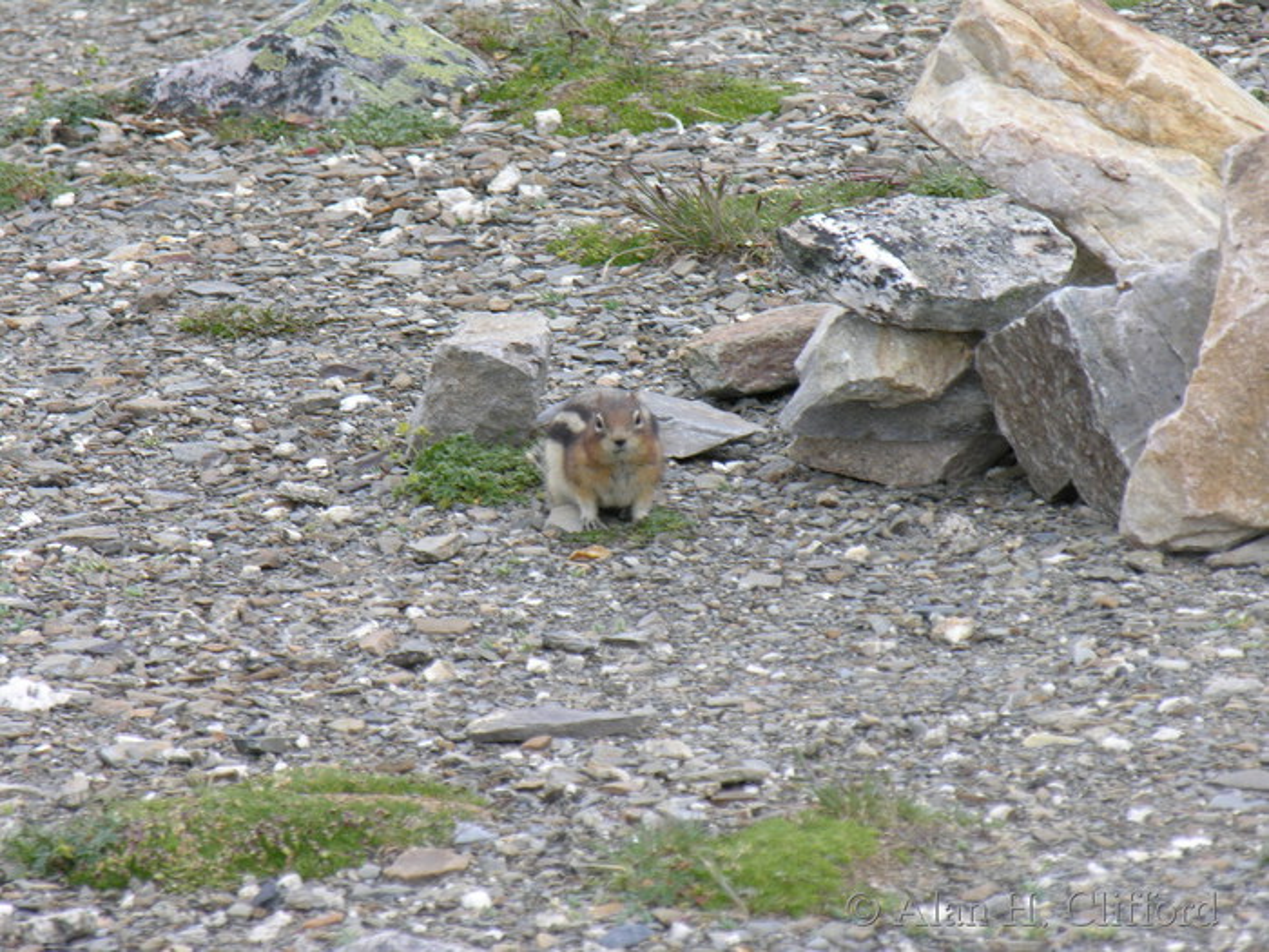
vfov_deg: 4.2
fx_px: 12831
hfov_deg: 5.7
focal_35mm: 350
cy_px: 476
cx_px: 634
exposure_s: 1/124
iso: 50
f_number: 5.2
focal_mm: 89
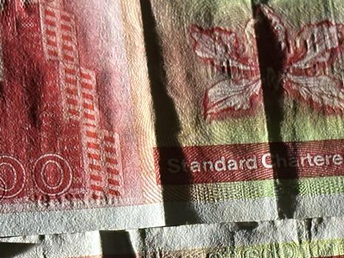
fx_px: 1420
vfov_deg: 10.2
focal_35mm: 143
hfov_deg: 13.8
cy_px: 288
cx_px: 257
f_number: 1.78
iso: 250
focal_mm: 6.86
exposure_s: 1/33
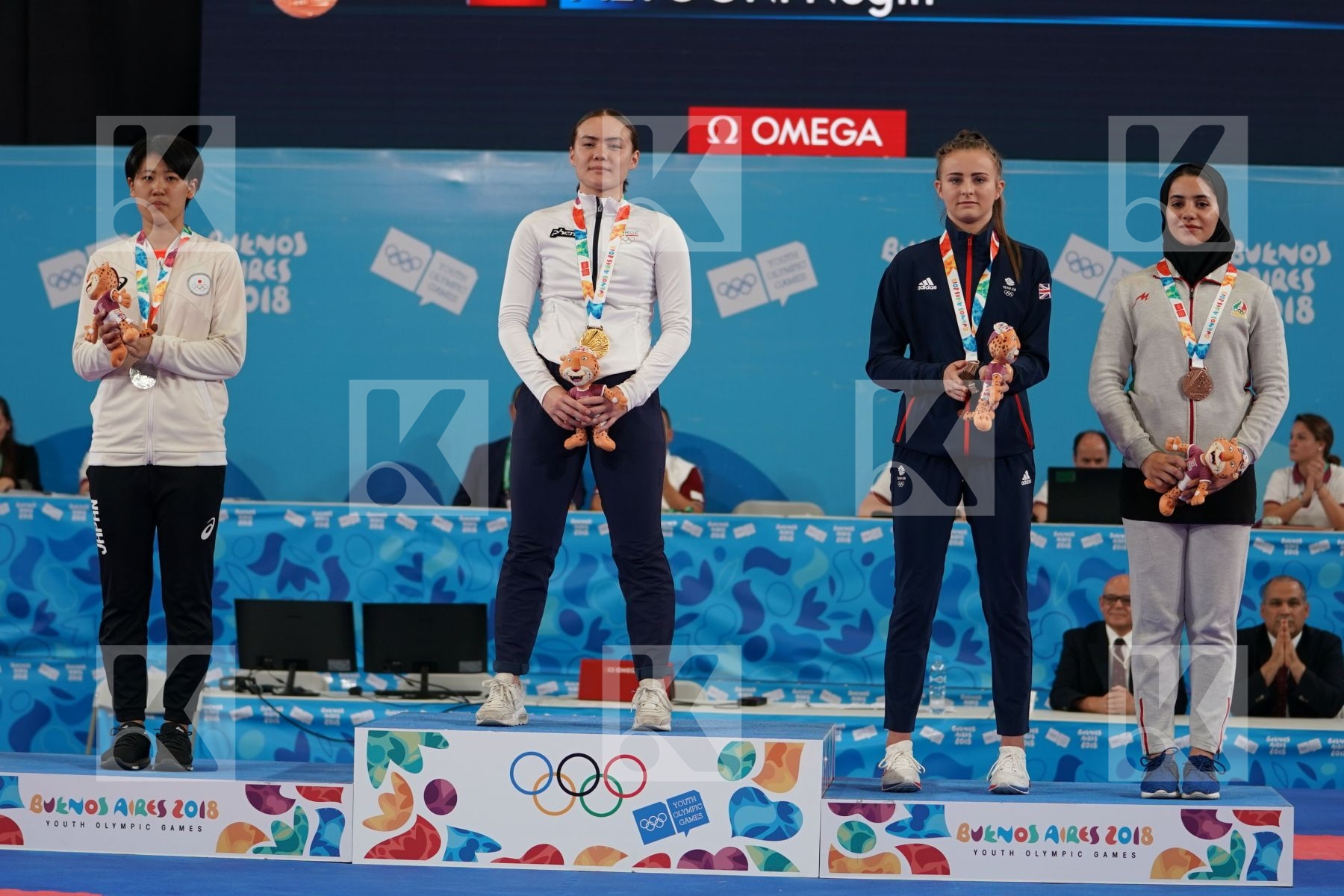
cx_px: 672
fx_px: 3920
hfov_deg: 19.5
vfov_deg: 13.0
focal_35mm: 105
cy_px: 448
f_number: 2.8
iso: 250
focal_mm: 70
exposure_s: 1/250
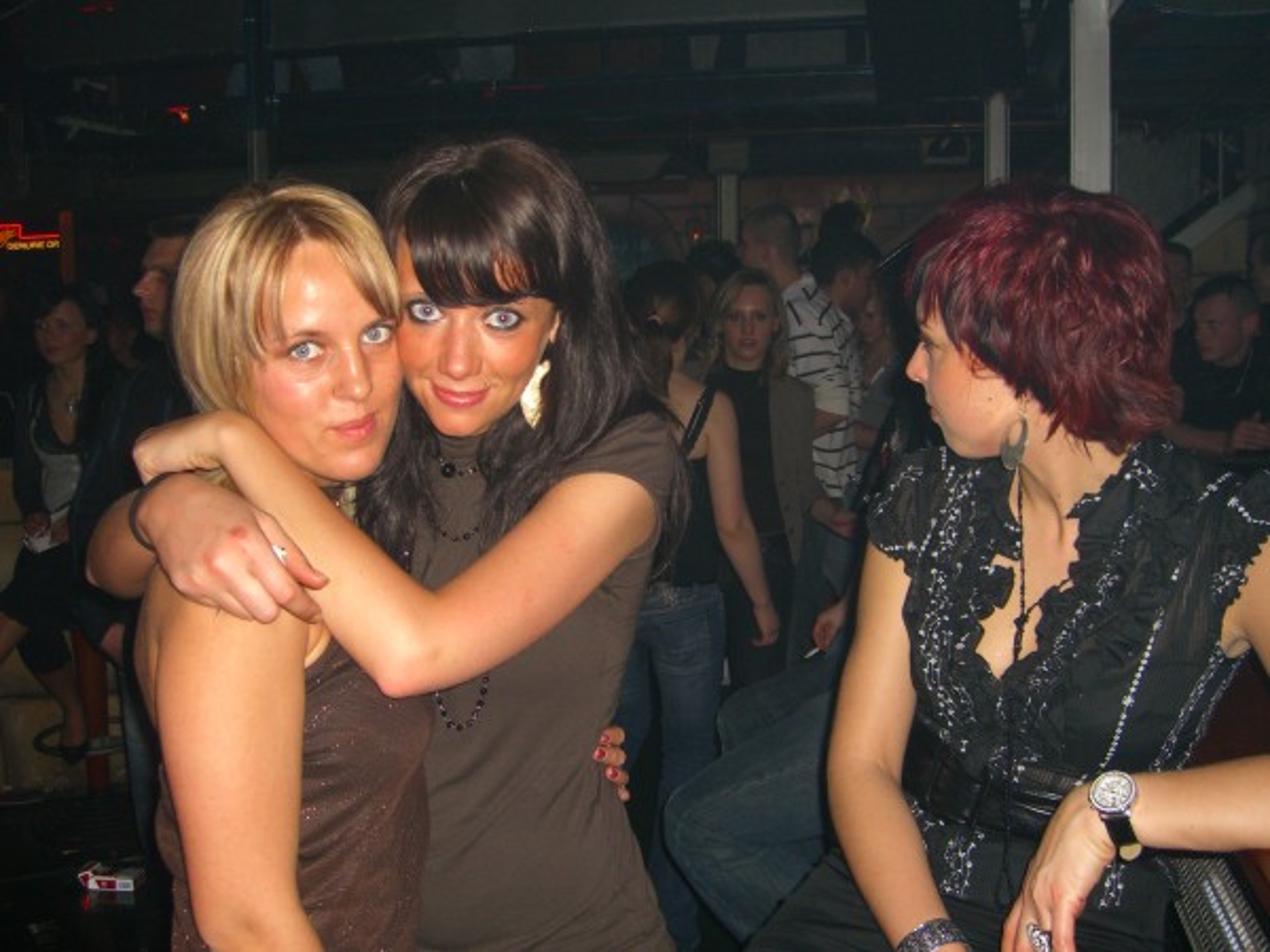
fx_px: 1394
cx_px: 635
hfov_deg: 49.0
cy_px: 476
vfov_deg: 37.7
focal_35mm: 38
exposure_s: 1/60
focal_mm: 7.9
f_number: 2.8
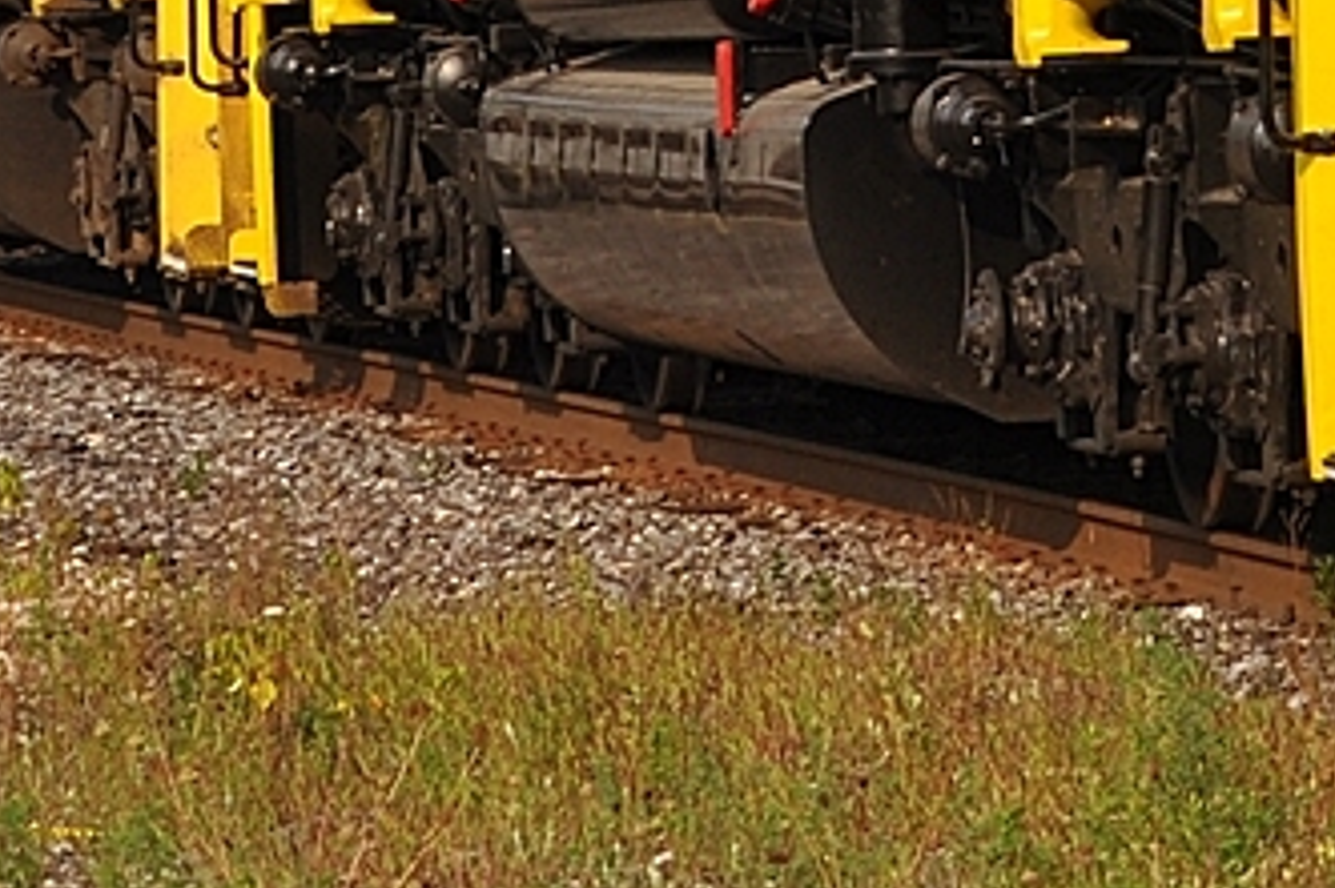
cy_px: -719
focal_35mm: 318
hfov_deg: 6.5
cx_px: 1070
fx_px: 11783
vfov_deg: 4.3
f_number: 10
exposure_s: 1/400
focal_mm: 55
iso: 200
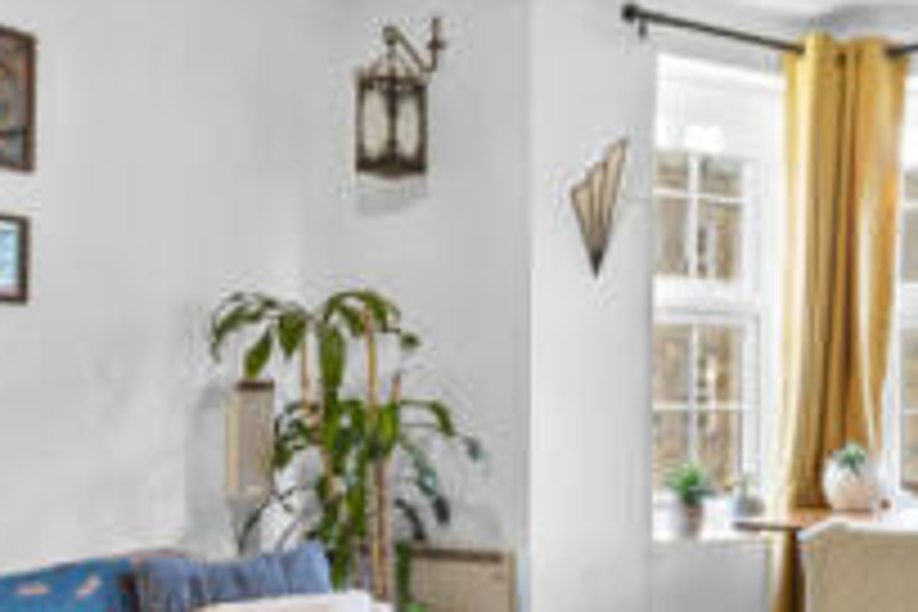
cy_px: 423
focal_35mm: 45
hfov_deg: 42.7
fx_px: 1147
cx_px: 652
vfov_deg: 29.6
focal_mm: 14
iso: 200
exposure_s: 1
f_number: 16
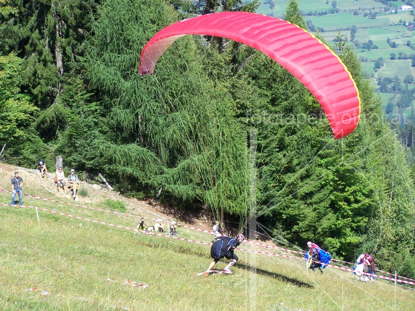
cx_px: 208
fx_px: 1403
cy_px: 156
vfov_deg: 12.7
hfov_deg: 16.8
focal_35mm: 117
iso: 64
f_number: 3.3
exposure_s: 1/400
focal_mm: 19.4
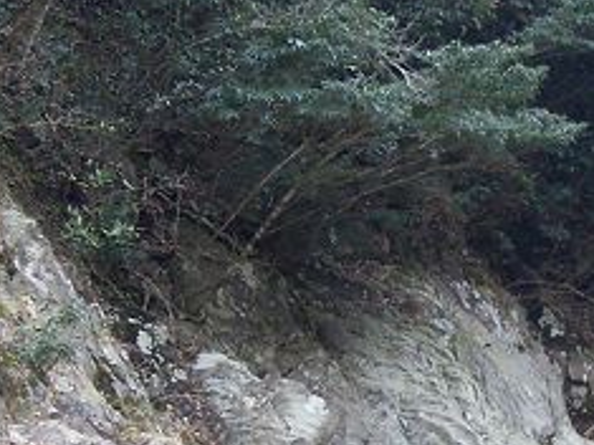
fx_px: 2161
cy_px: 445
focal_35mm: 126
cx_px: 867
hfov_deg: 14.7
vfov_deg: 11.6
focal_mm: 6.3
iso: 100
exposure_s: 1/45
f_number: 2.8
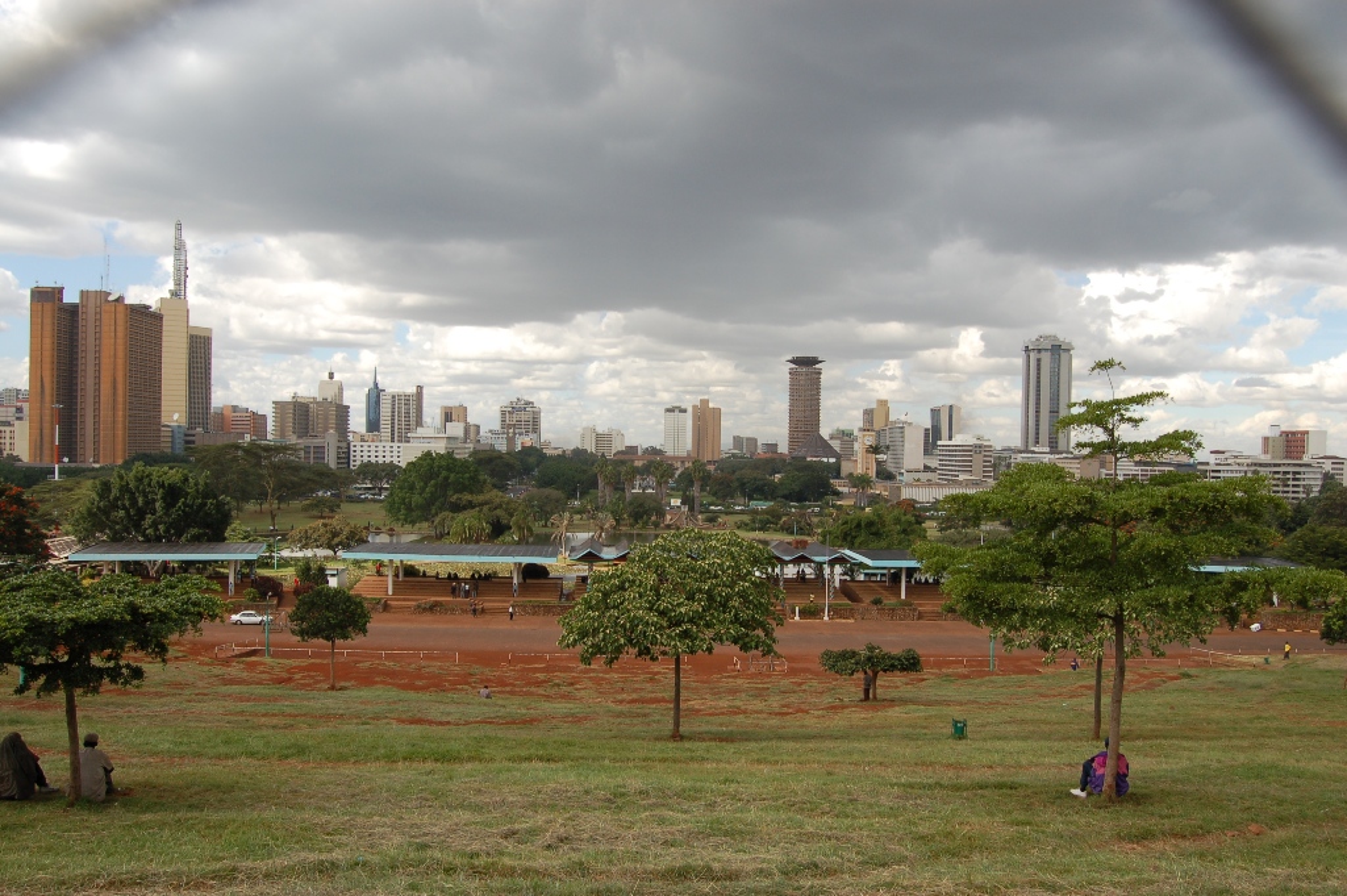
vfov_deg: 47.9
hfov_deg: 67.4
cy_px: 448
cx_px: 674
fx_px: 1009
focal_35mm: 27
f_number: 8
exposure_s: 1/250
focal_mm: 18
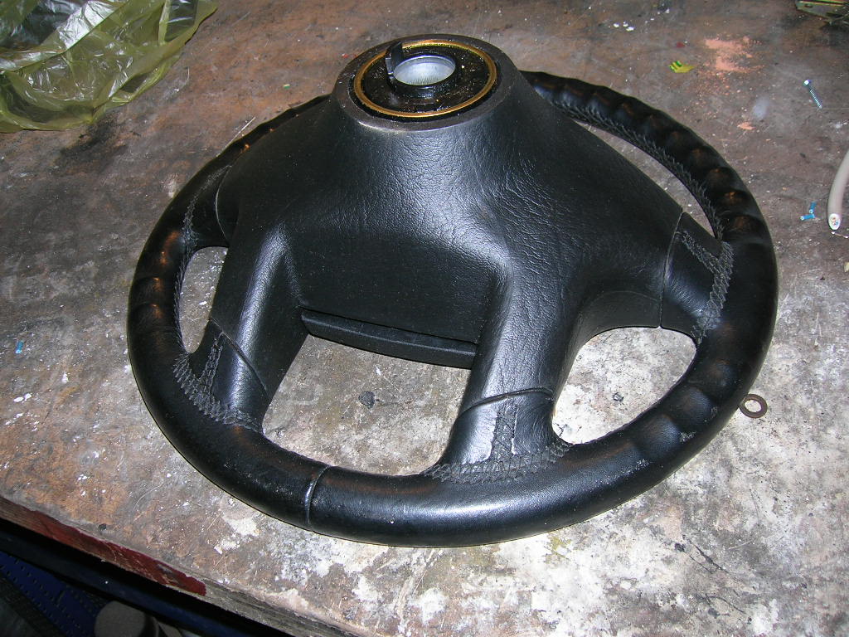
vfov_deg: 41.8
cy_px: 318
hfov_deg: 54.0
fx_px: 834
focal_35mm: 34
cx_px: 424
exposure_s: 1/60.1
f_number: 2.9
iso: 50
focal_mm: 5.7
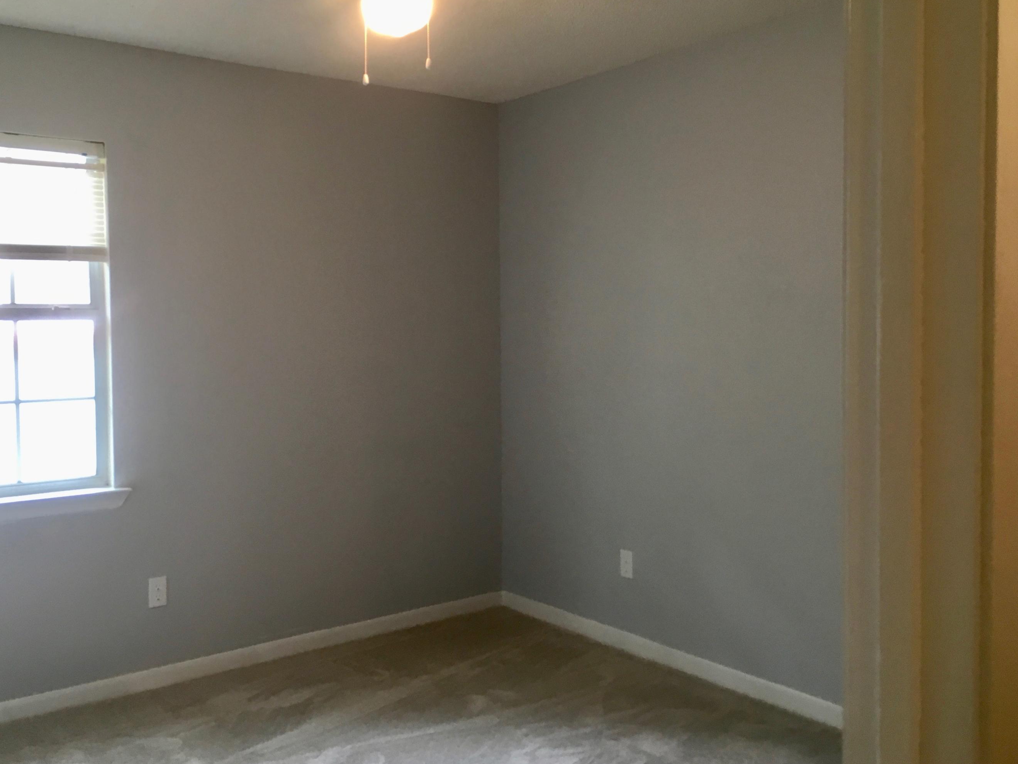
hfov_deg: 55.3
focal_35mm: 33
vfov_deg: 42.9
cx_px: 468
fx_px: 970
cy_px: 363
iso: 64
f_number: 2.2
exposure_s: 1/30
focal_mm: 4.15
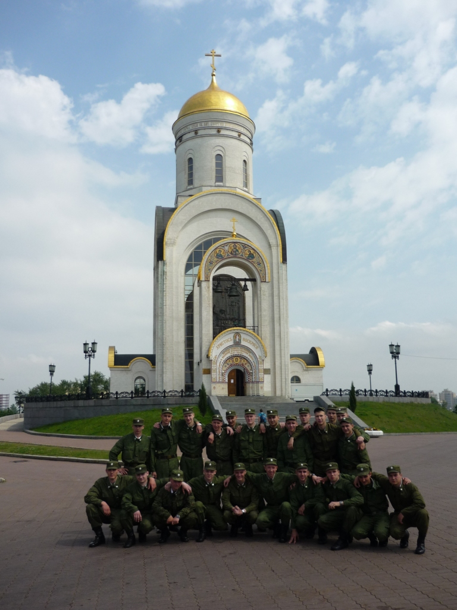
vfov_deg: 55.4
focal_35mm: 33
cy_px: 305
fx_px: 581
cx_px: 228
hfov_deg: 42.9
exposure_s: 1/320
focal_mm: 5.5
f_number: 8
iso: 100
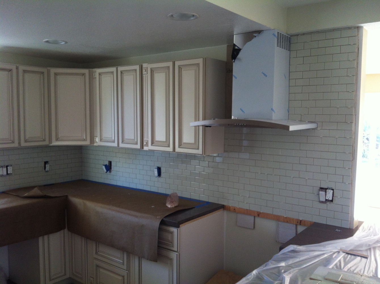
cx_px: 190
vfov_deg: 40.6
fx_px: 384
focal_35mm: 35
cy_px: 142
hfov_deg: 52.7
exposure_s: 1/15
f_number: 2.8
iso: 125
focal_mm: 3.85
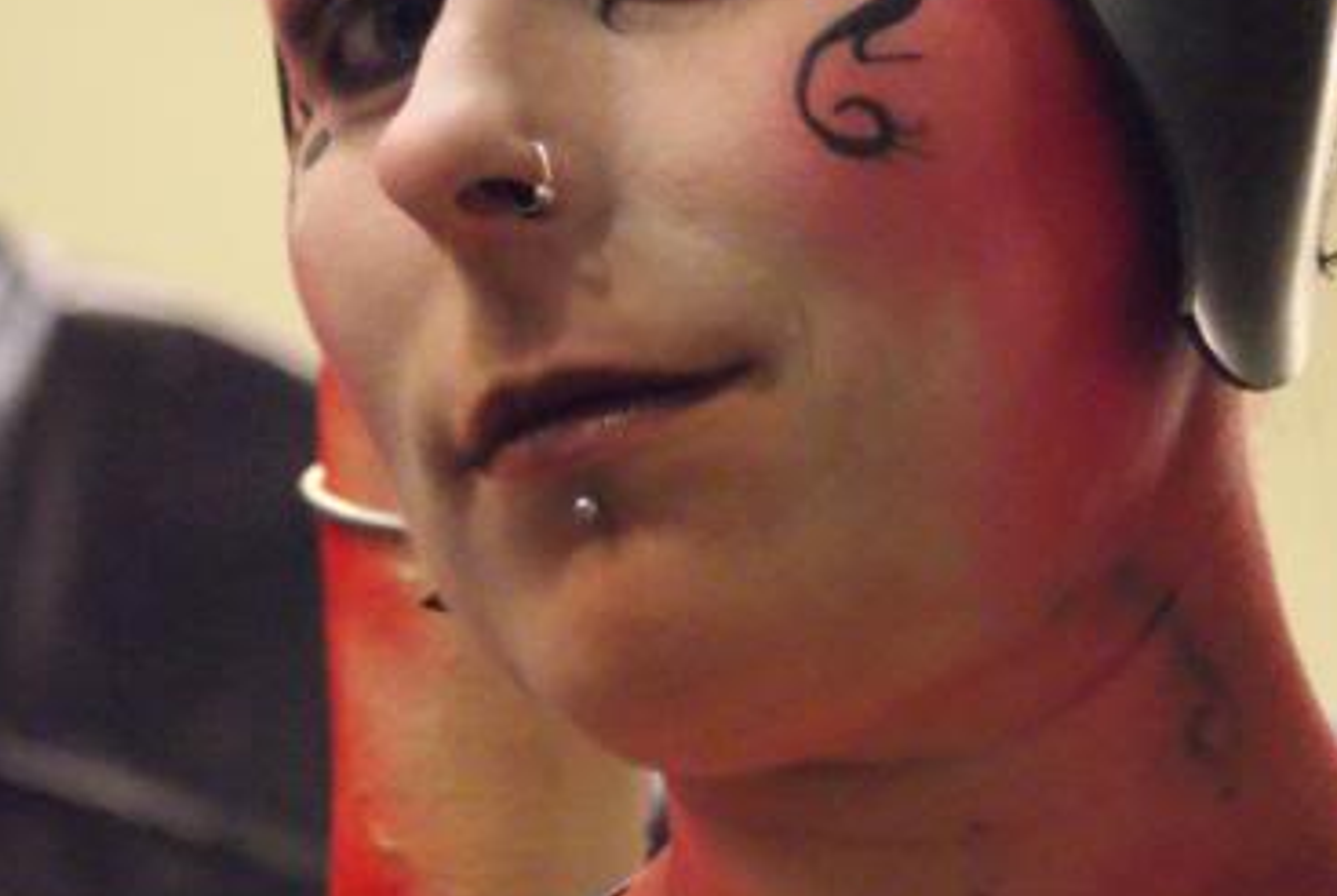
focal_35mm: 196
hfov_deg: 10.5
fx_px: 7291
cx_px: 863
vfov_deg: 7.0
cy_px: -15
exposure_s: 1/30
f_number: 5.6
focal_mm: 60
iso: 3200
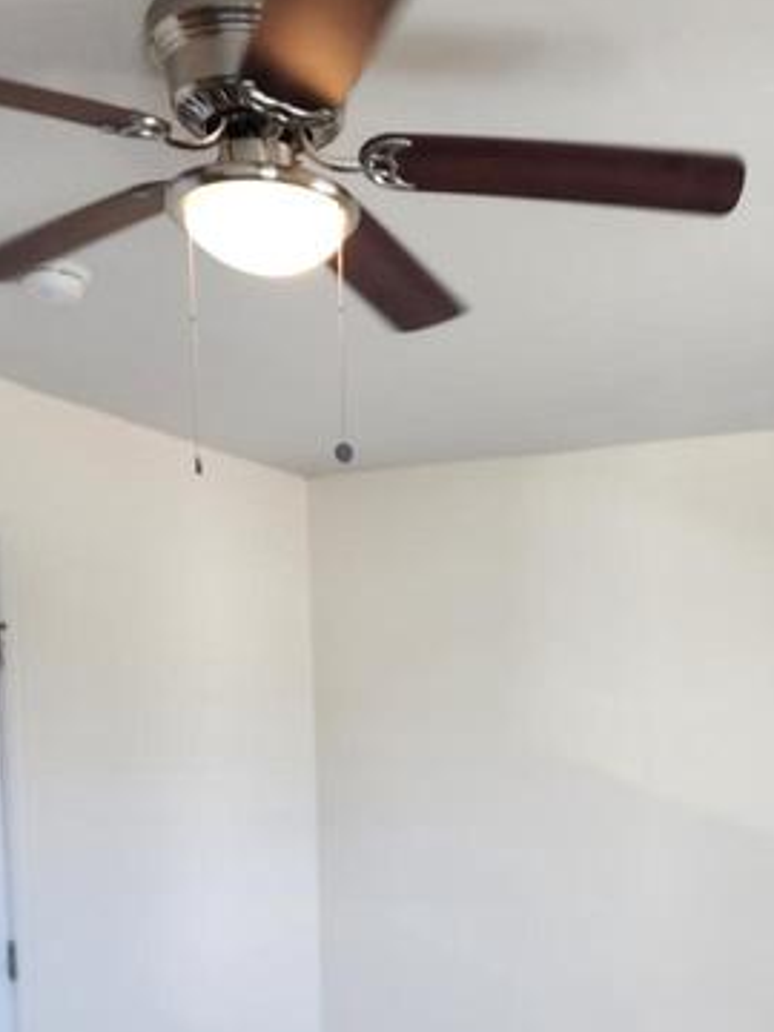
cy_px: 894
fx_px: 1461
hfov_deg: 28.9
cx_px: 636
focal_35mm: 49
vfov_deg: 36.9
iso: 125
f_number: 1.8
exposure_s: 1/120
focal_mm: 6.4
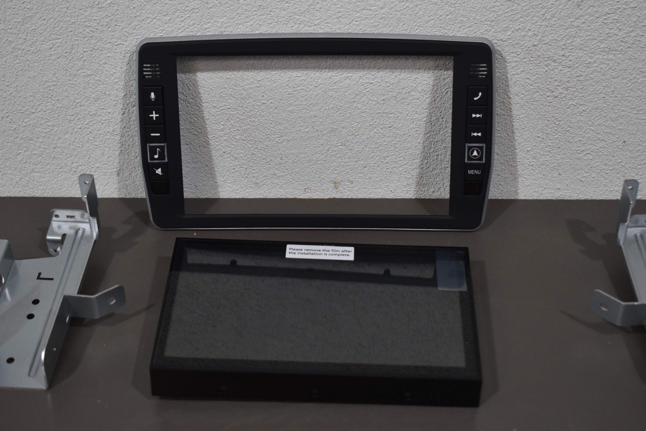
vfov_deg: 20.2
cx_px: 323
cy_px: 216
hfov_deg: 29.9
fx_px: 1211
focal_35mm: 68
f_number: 5
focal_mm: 45
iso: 800
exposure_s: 1/250
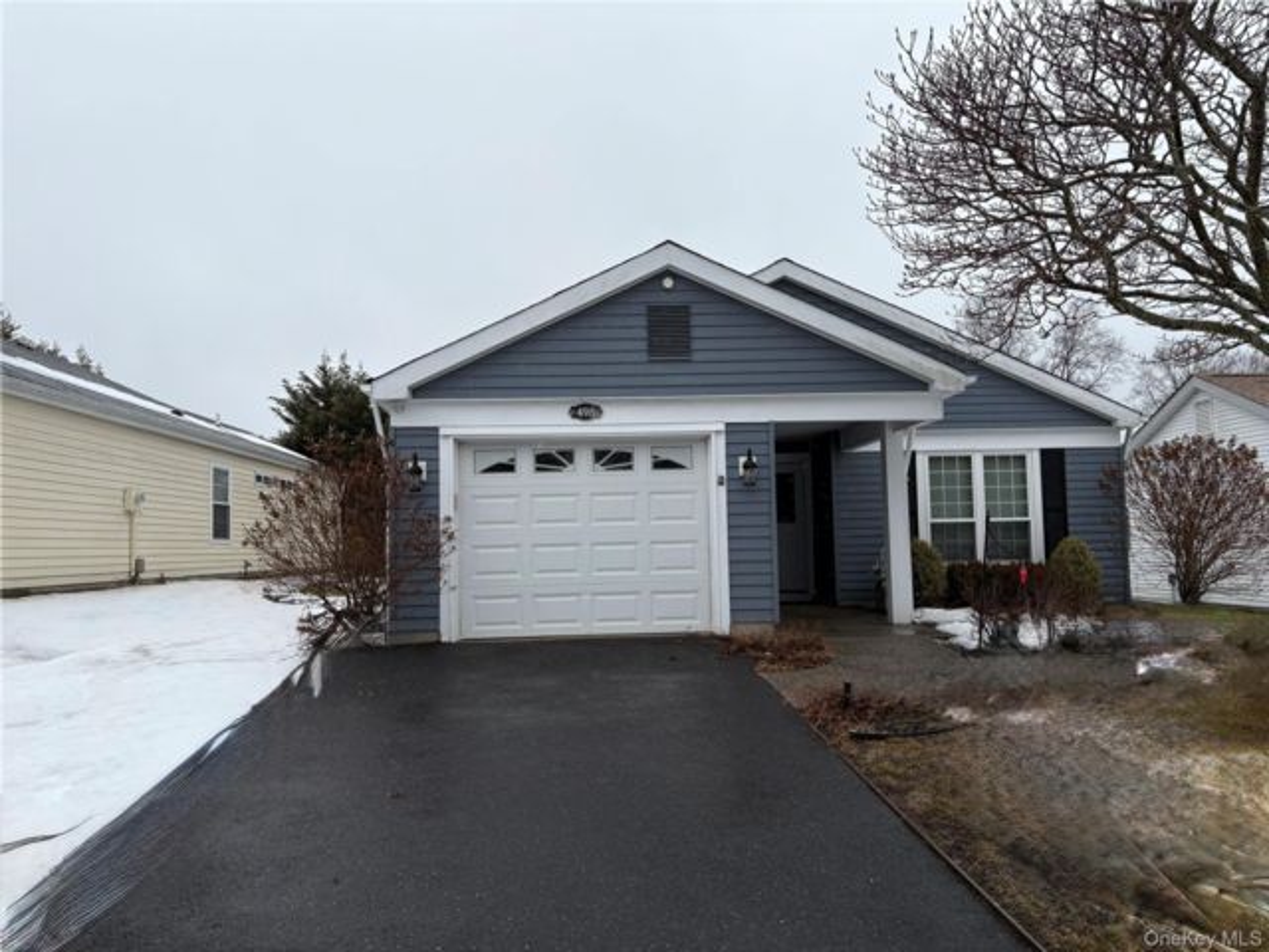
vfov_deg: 53.1
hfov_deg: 67.3
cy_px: 476
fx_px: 953
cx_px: 634
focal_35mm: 26
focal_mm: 5.96
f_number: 1.6
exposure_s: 1/1239
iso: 50
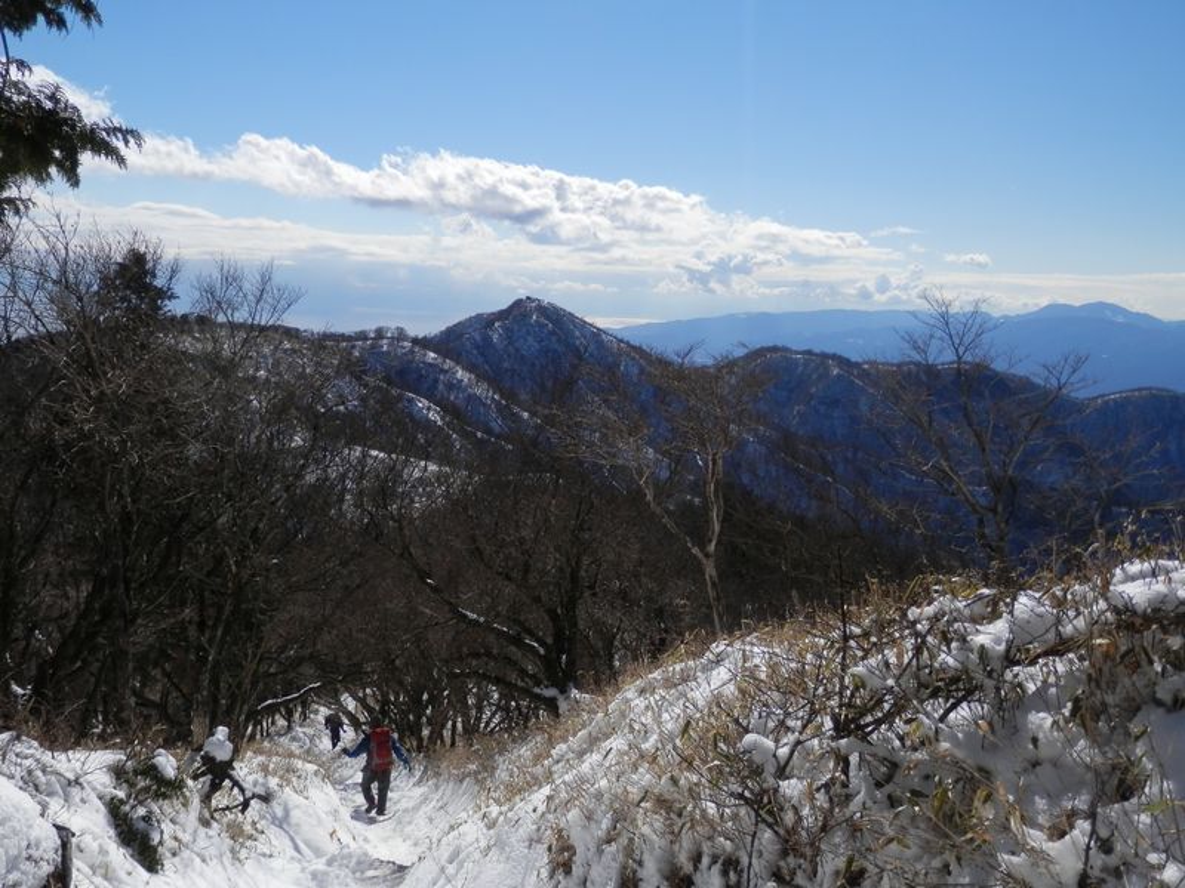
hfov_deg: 55.4
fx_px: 1130
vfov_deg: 42.9
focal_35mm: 33
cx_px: 592
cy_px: 444
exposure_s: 1/250
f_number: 9.7
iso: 80
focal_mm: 6
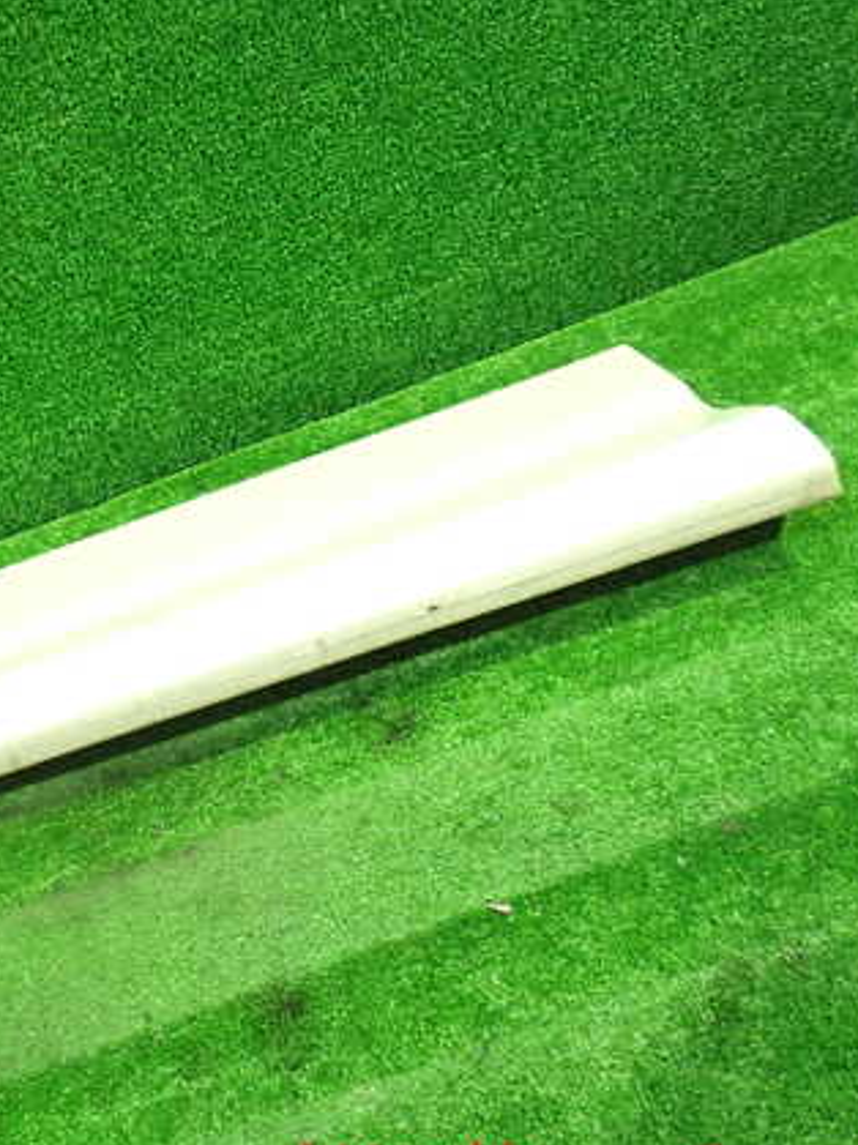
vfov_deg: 43.9
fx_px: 1422
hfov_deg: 32.1
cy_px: 590
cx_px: 98
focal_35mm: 43
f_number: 2.3
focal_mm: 5.4
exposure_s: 1/30
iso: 800
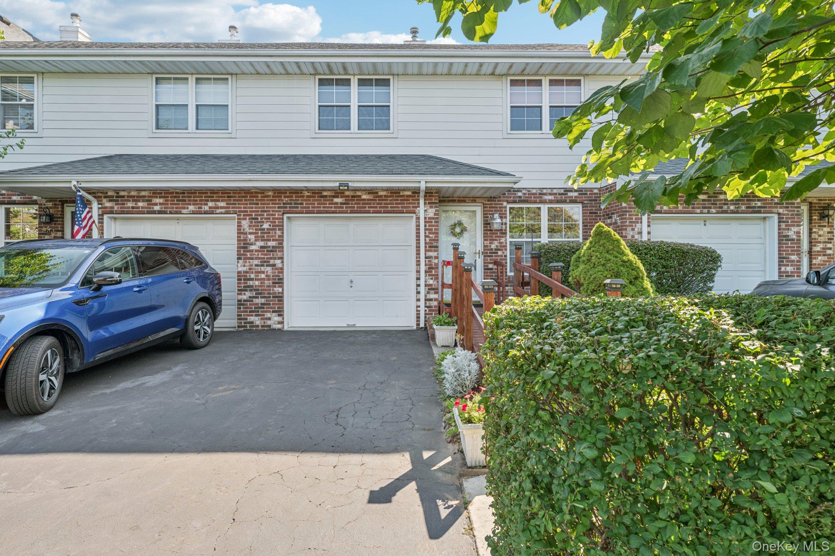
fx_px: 441
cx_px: 418
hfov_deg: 86.9
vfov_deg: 64.5
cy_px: 278
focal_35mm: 19
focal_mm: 19
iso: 160
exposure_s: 1/50
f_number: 9
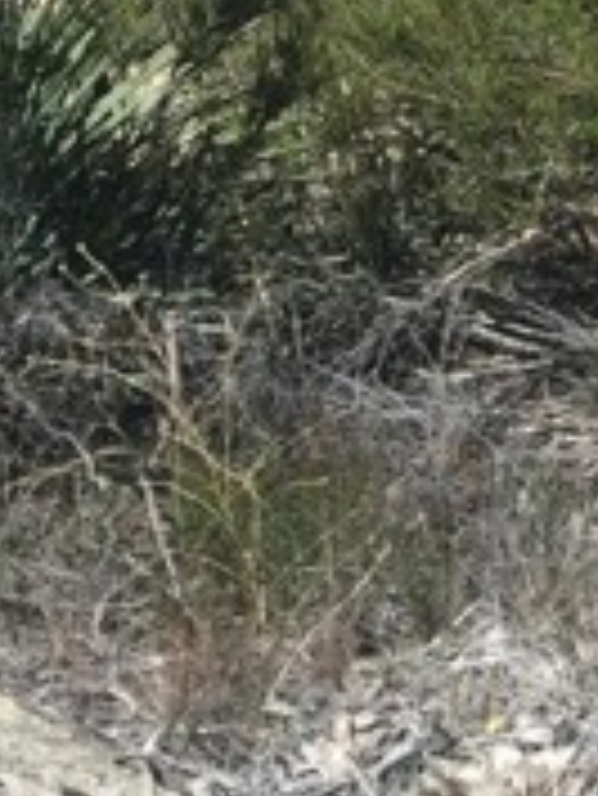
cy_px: -562
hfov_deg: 13.8
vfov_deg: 16.2
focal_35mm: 105
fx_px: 2416
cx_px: 674
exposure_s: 1/1980
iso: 32
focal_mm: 4.15
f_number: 2.2
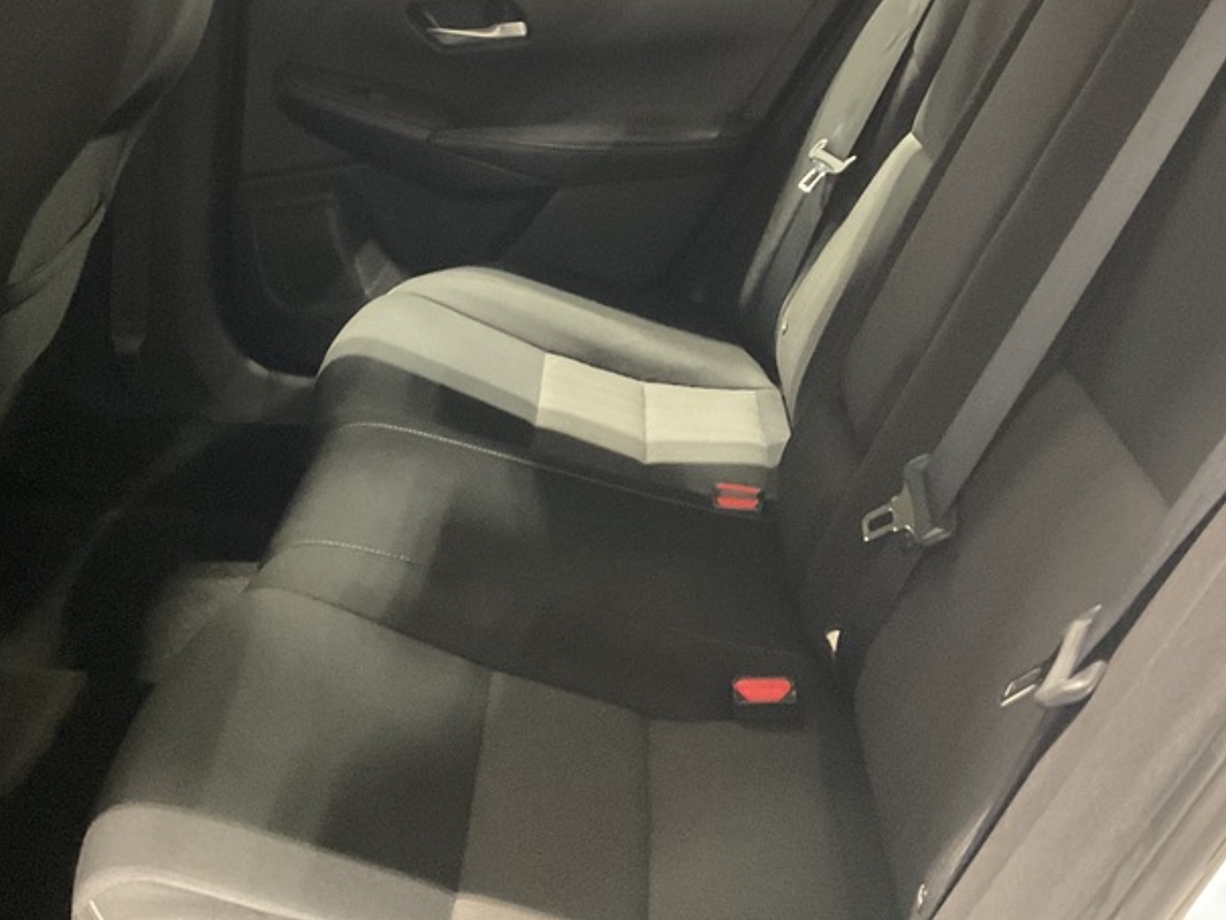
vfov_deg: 31.3
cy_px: 306
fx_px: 1630
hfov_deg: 41.2
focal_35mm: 46
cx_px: 578
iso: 500
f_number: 1.8
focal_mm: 3
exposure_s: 1/30
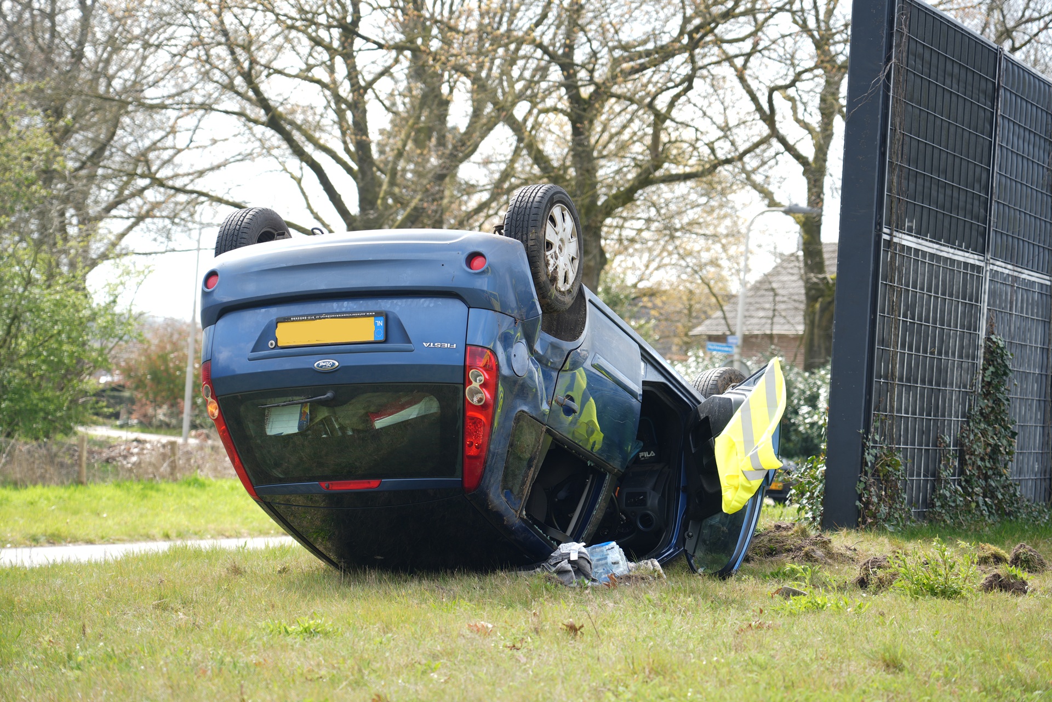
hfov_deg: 19.5
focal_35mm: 105
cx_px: 526
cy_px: 351
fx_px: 3068
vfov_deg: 13.0
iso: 64
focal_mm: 105
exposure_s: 1/100
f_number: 5
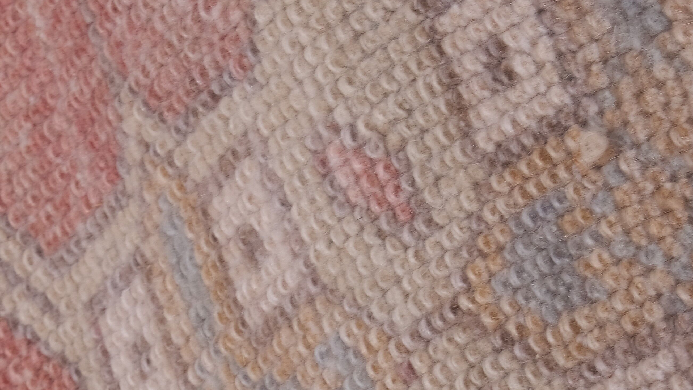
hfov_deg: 10.3
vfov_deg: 5.8
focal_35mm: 208
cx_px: 60
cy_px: 432
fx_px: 3822
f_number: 13
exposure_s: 1/160
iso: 160
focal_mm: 55
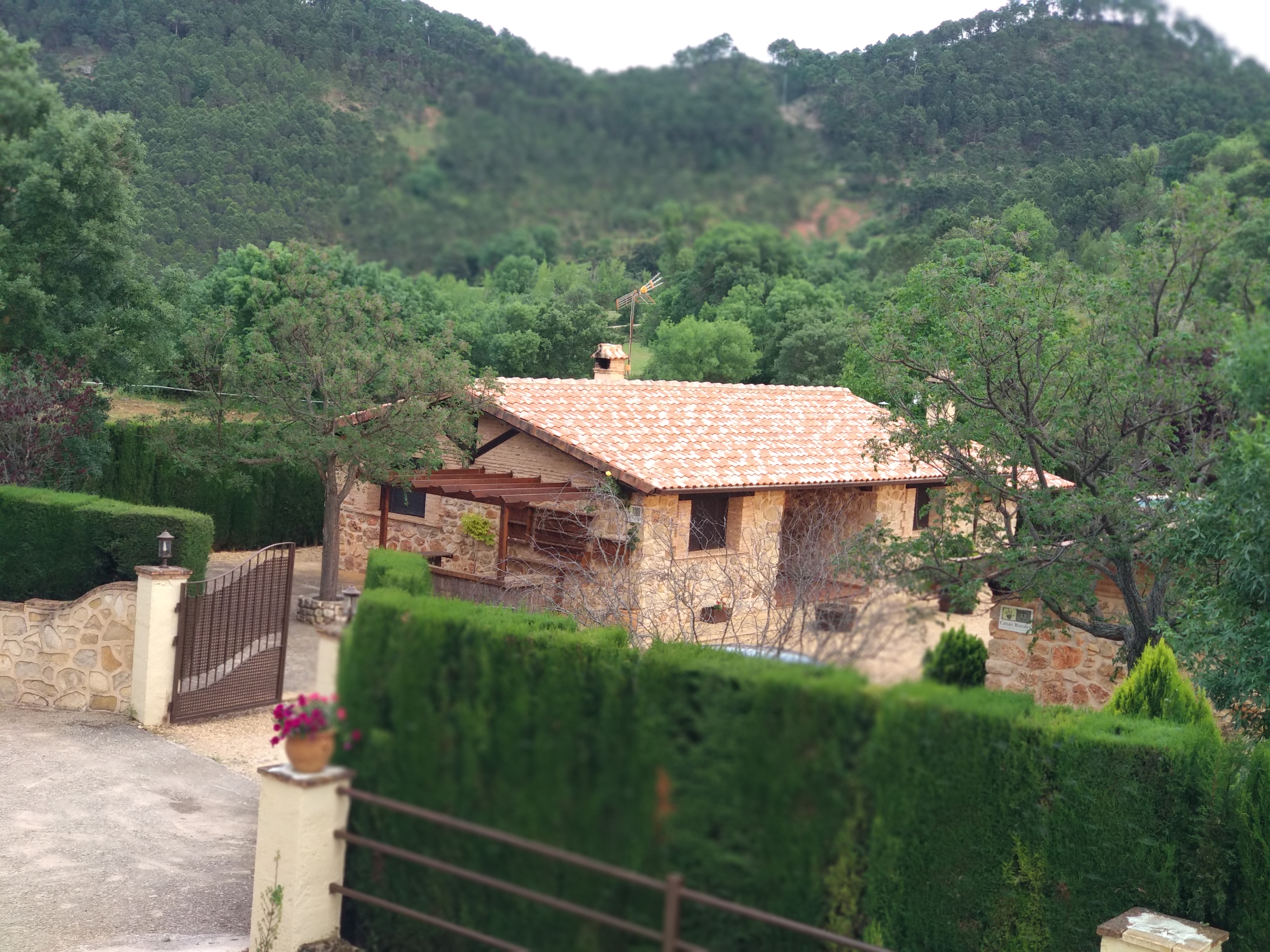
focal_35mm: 52
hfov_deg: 36.8
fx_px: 1908
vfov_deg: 28.0
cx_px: 635
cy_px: 476
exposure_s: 1/100
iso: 250
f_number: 2.6
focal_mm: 5.99
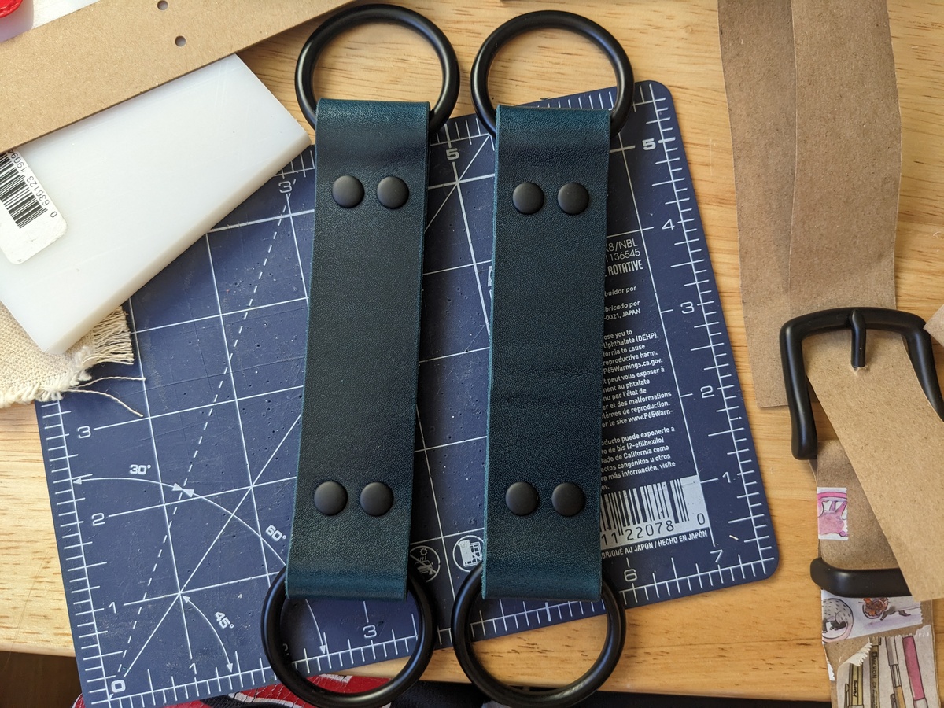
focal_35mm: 27
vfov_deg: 51.4
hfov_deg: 65.3
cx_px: 472
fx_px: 736
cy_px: 354
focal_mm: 4.38
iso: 75
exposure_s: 1/136
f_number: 1.73
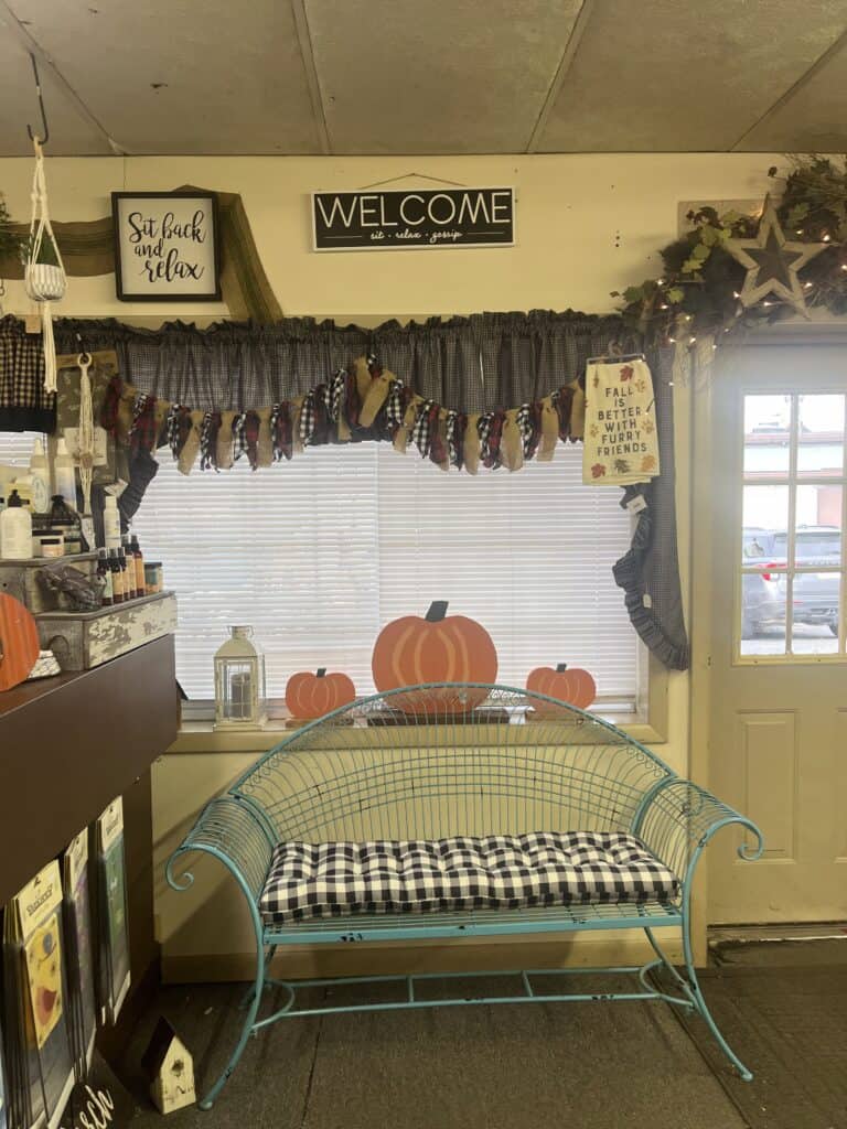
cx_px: 424
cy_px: 564
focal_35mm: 26
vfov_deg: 67.3
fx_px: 848
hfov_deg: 53.1
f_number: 1.6
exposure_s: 1/120
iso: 80
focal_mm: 5.1
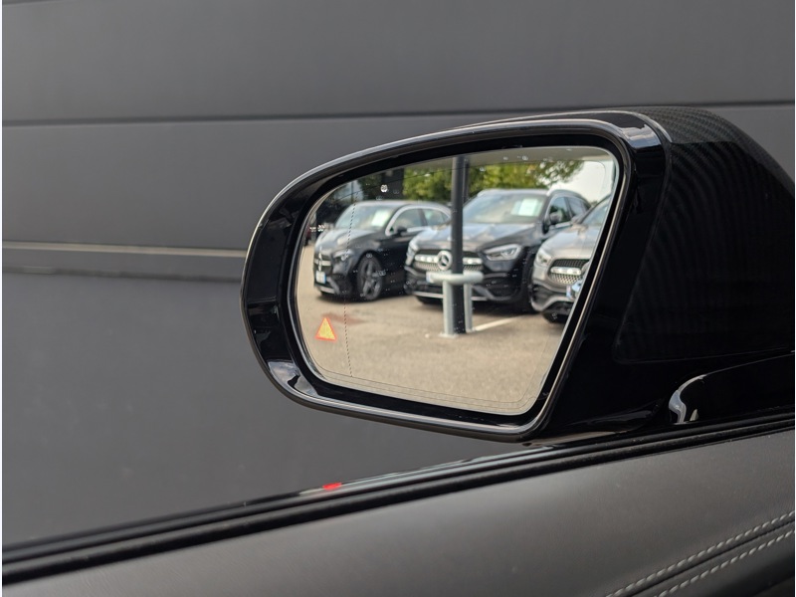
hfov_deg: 38.9
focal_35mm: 49
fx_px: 1127
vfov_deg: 29.7
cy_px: 298
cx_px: 398
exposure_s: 1/287
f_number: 1.68
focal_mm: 6.9
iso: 20
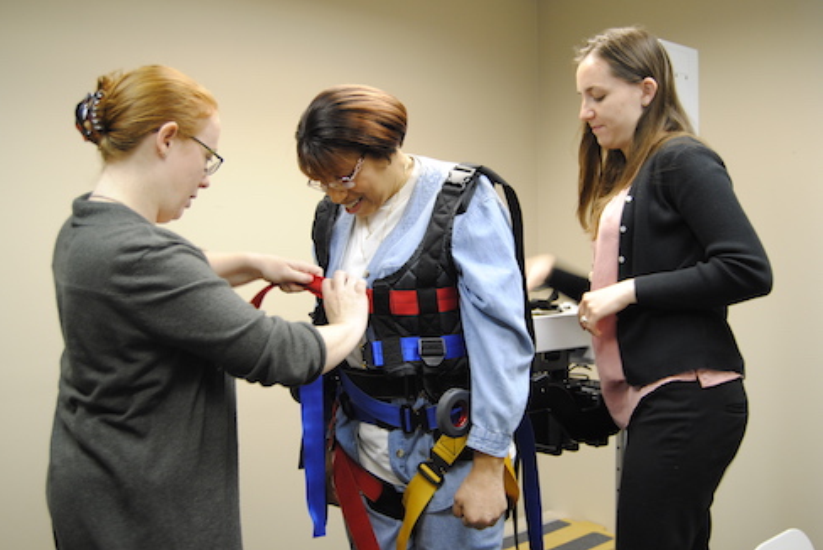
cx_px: 403
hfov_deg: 48.4
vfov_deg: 33.4
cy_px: 269
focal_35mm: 40
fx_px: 915
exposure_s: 1/25
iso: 400
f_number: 4
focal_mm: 26
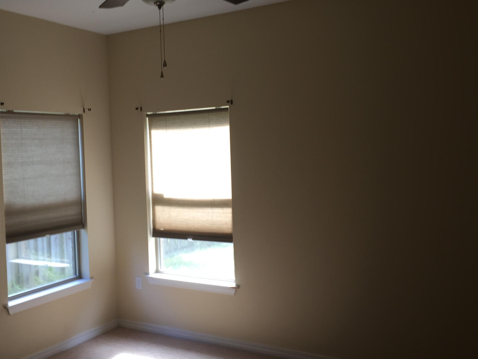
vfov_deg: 36.8
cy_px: 169
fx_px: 539
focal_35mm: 39
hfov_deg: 47.5
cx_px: 181
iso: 32
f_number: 2.2
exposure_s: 1/40
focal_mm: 4.15
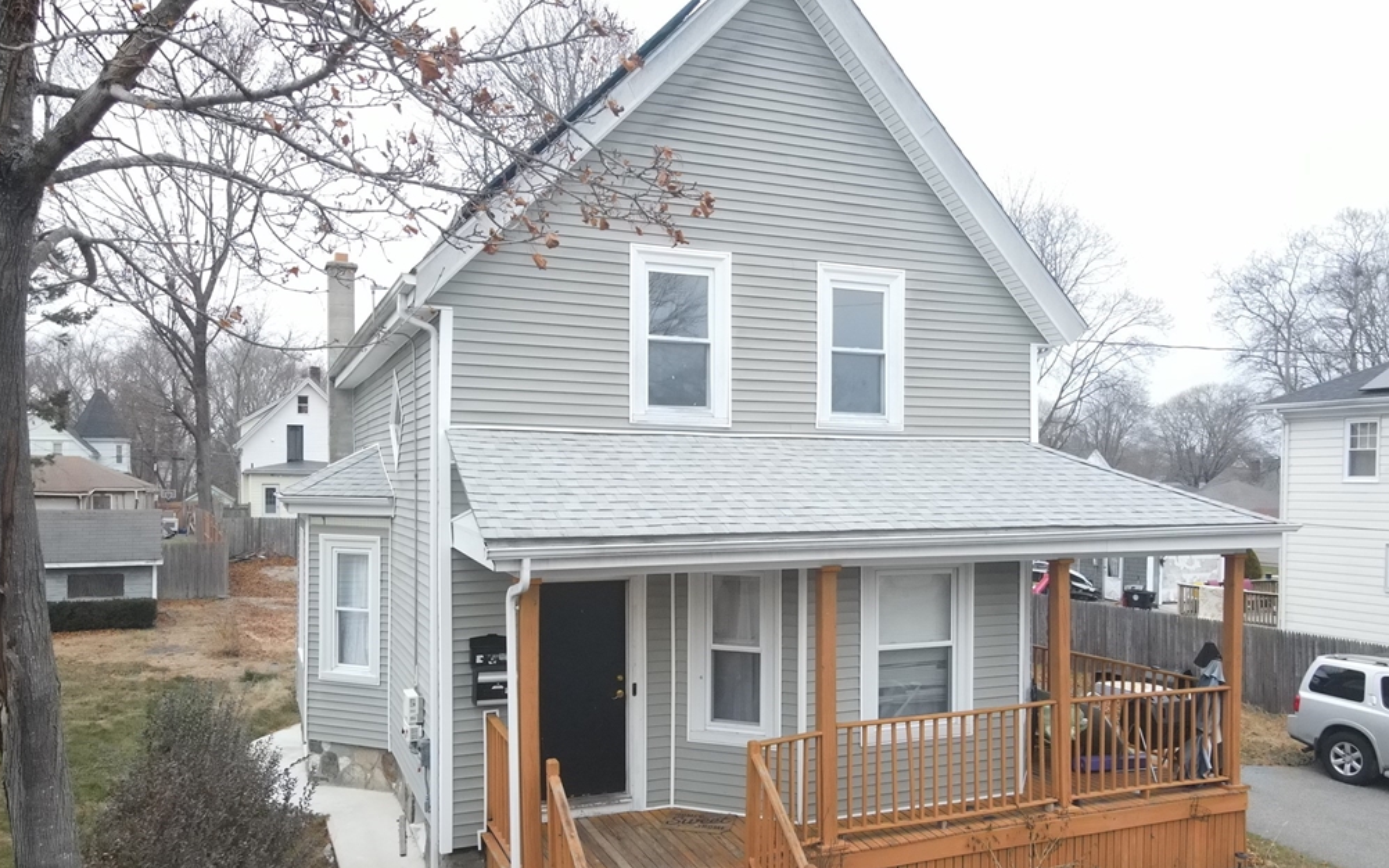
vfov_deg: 47.4
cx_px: 689
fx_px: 984
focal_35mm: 26
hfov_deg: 70.4
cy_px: 507
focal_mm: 4.5
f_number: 2.8
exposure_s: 1/160
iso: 800
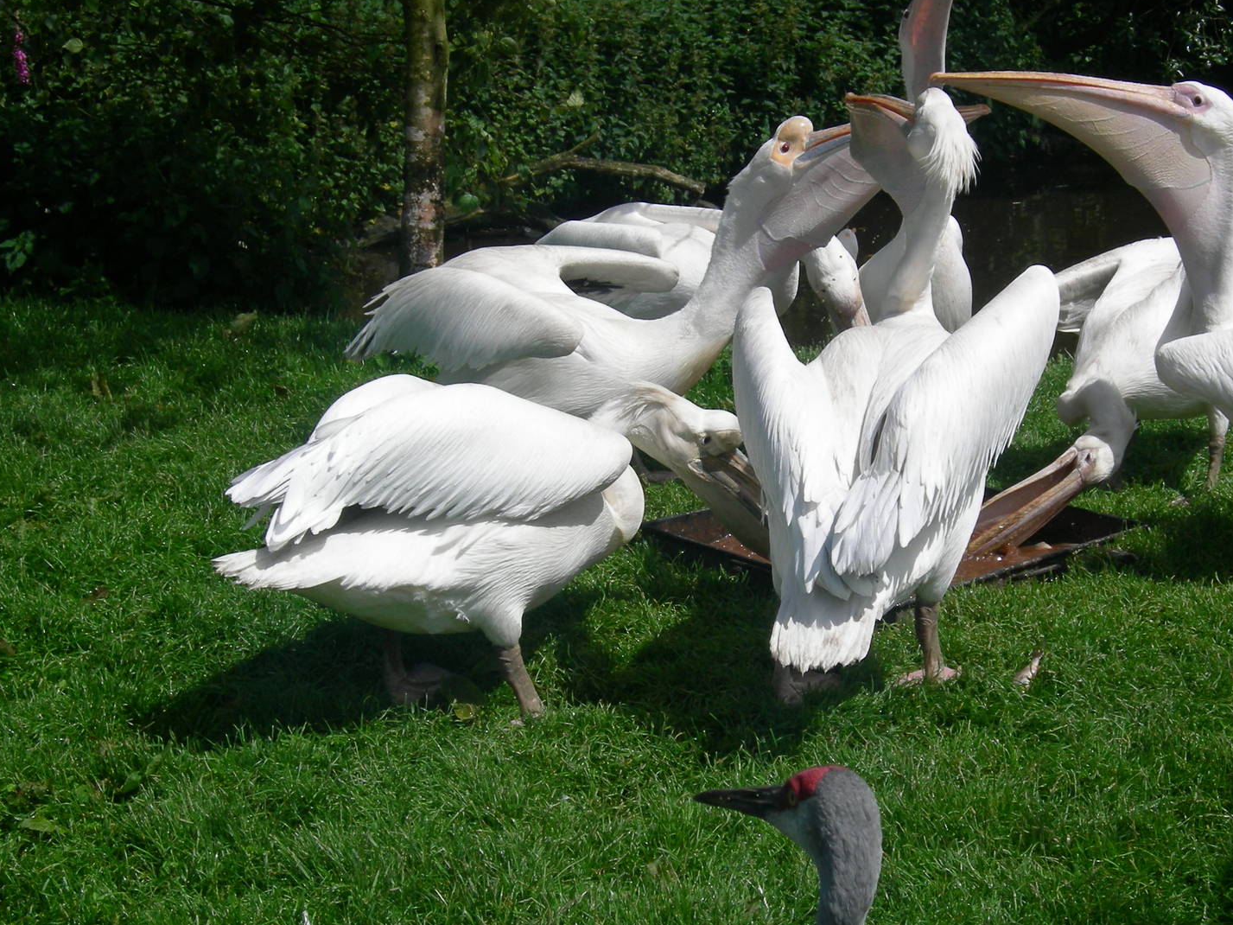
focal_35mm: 83
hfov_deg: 23.6
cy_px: 467
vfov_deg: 17.8
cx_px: 643
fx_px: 2956
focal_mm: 15.5
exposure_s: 1/906
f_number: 4.8
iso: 64
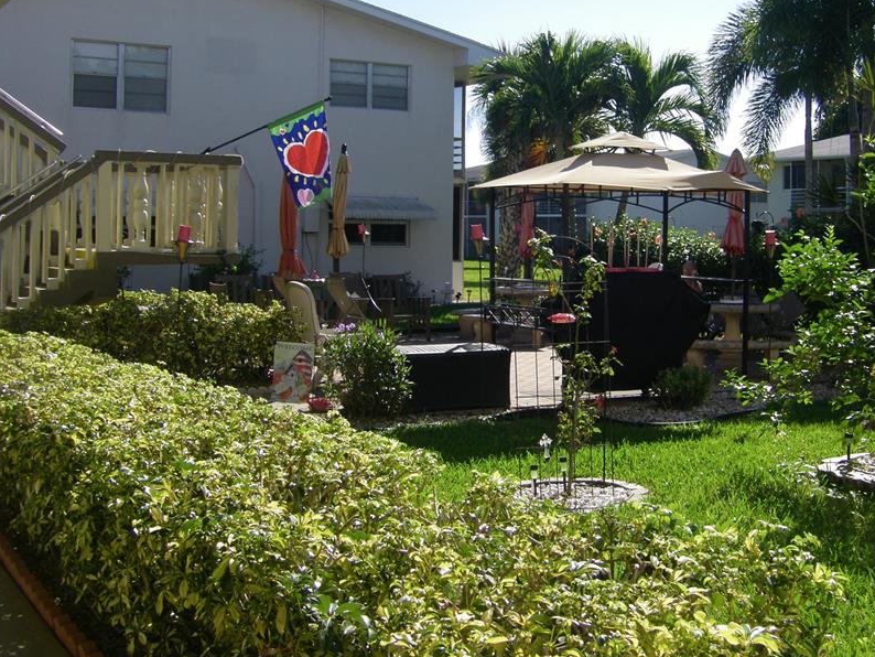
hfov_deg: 38.7
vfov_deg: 29.6
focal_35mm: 49
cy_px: 243
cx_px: 540
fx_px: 1239
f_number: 7
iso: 64
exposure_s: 1/200
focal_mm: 6.3
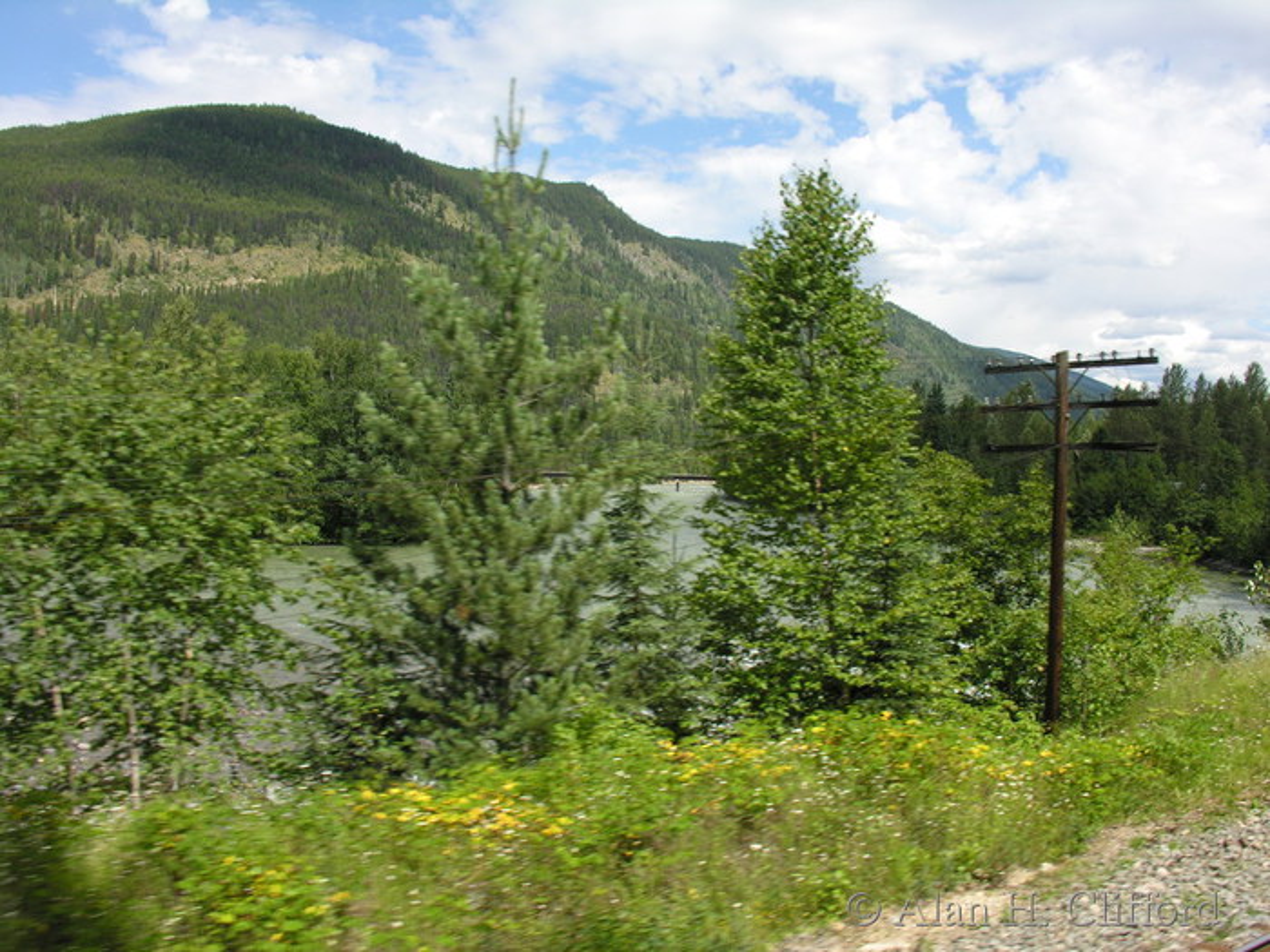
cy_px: 476
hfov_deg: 52.6
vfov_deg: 40.7
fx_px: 1284
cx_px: 635
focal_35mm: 35
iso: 50
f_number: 5.6
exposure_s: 1/197
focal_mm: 8.9
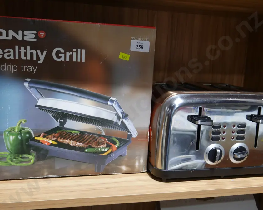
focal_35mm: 38
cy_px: 112
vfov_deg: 39.2
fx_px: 296
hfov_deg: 47.9
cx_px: 133
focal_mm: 16
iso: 400
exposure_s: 1/60
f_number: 3.6
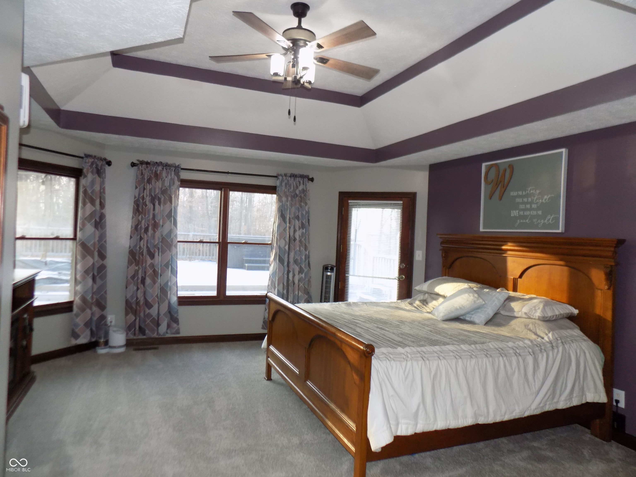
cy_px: 238
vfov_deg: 58.9
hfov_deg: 73.9
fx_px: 423
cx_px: 318
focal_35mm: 23
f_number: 3.1
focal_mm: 4
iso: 220
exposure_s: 1/30
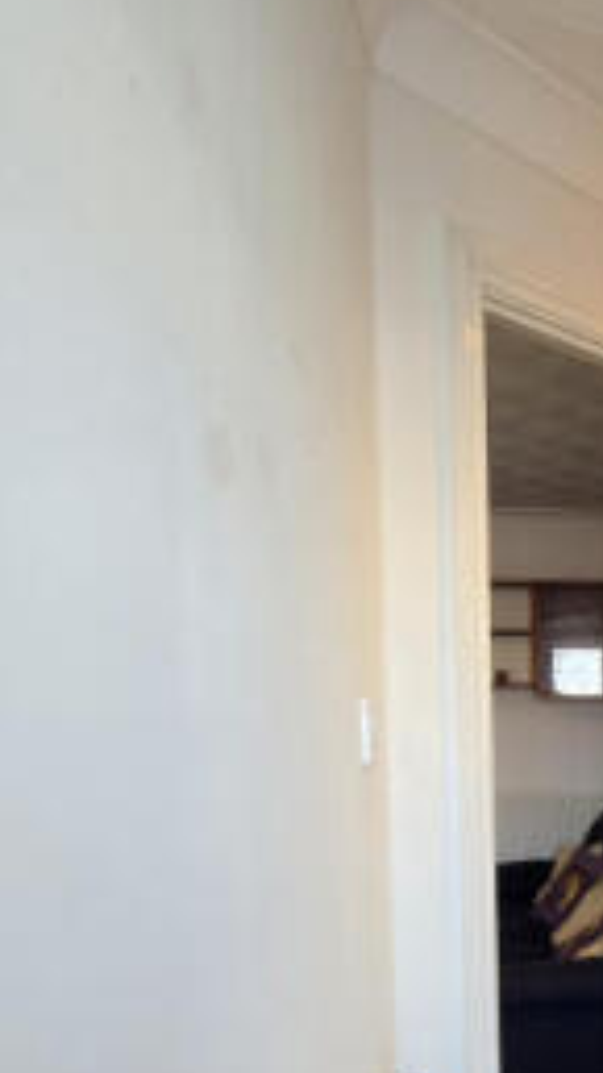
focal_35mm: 32
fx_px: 910
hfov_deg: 32.7
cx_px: 643
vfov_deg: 57.8
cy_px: 809
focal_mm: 2.2
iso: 160
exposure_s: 1/50
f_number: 2.2
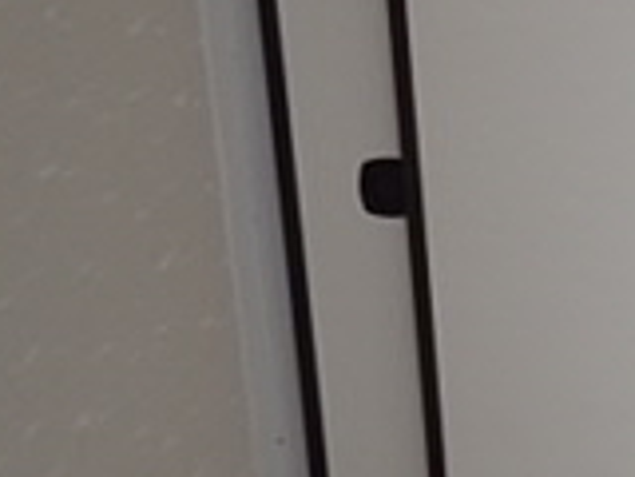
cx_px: 1024
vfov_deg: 14.7
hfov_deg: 17.2
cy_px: 76
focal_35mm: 100
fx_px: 1834
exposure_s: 1/100
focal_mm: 4.5
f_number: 2
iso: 100
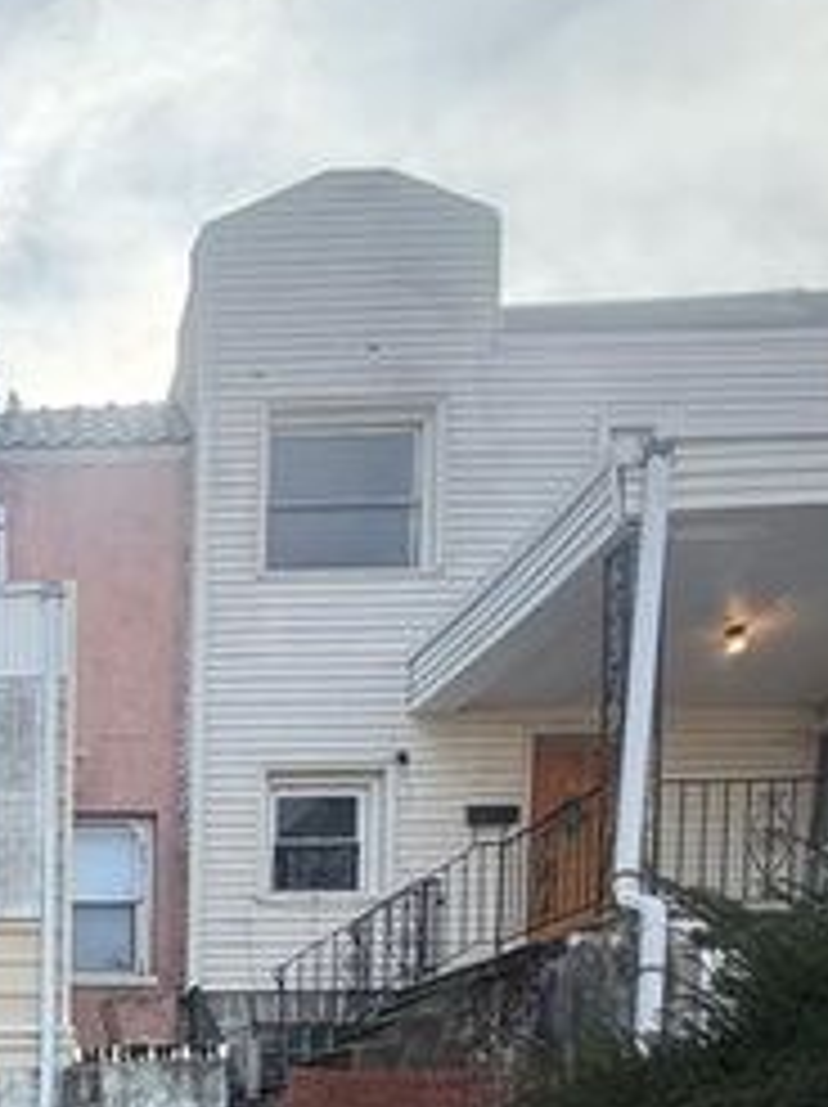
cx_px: -166
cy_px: 1217
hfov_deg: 31.5
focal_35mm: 38
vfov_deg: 39.9
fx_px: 1214
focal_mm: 2.22
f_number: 2.2
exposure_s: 1/574
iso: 50
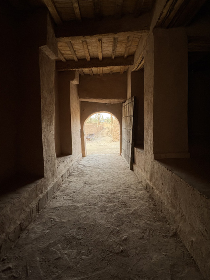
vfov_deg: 94.2
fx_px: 129
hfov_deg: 78.1
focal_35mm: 16
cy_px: 127
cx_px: 102
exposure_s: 1/99
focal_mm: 2.22
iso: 200
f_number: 2.2
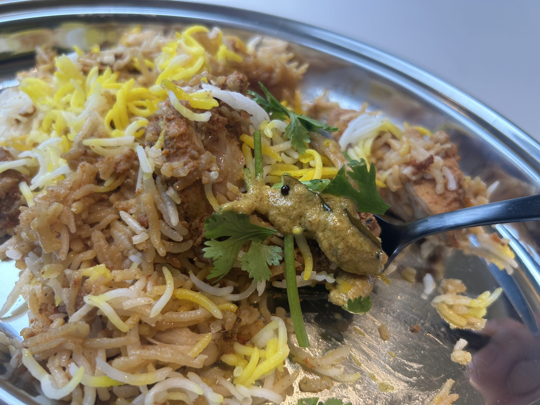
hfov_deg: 67.3
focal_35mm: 26
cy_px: 202
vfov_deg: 53.1
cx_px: 270
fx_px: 406
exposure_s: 1/134
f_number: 1.5
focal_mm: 5.7
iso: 32
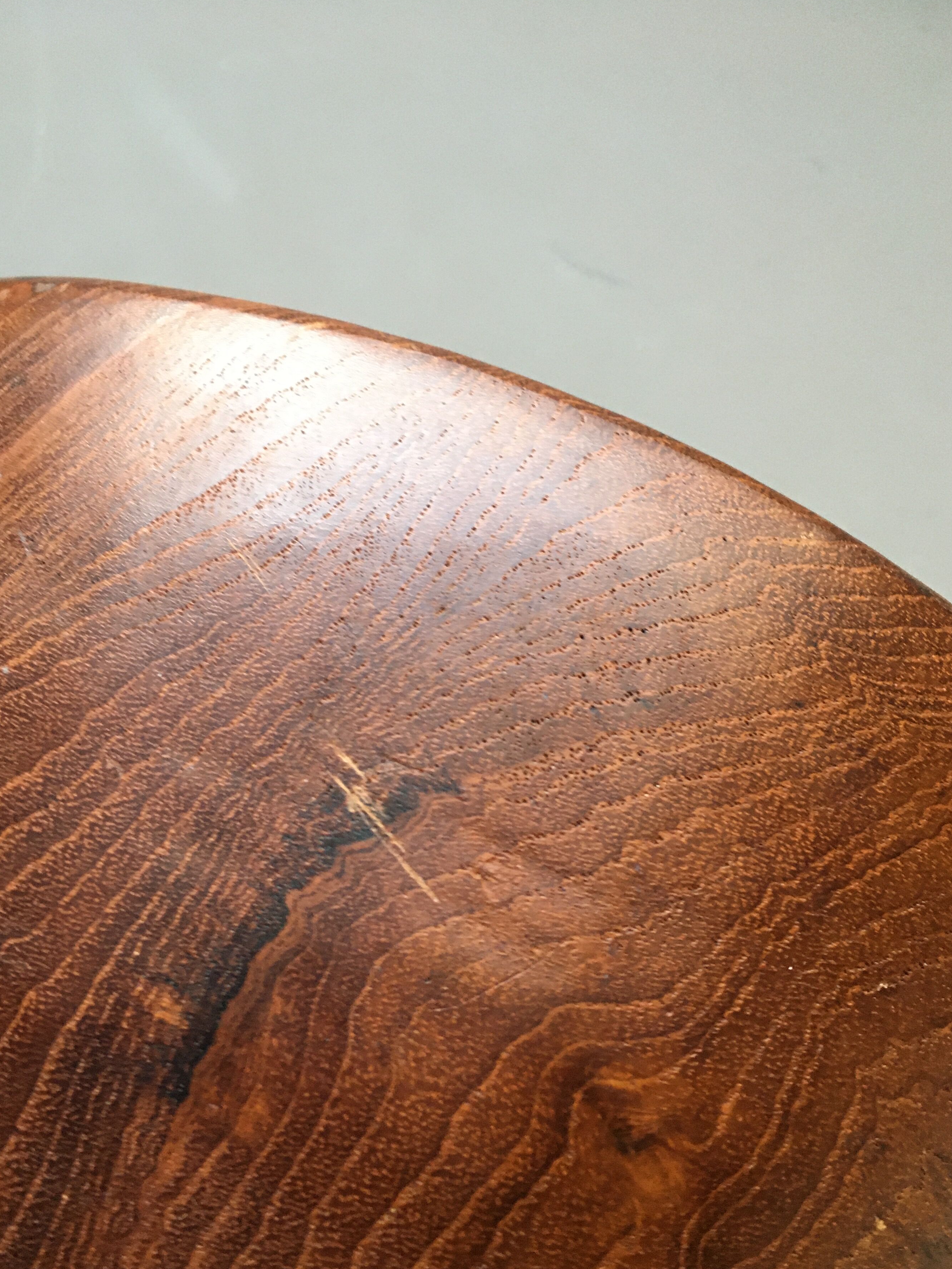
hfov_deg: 42.9
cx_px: 455
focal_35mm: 33
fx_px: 1210
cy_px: 717
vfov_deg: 55.2
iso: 200
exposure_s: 1/24
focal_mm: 4.15
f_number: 2.2
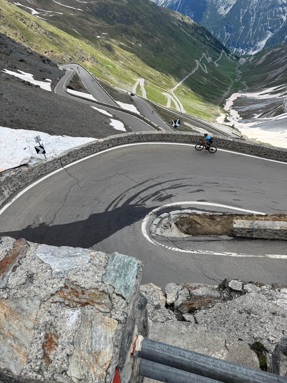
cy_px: 192
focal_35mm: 24
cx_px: 144
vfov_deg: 71.6
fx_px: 265
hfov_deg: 56.8
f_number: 1.78
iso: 80
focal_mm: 6.76
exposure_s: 1/3802
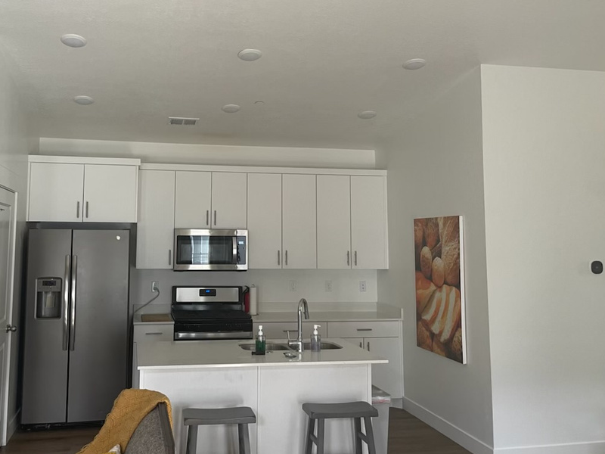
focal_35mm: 32
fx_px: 559
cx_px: 231
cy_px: 191
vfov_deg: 44.0
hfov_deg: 56.2
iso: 125
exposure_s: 1/60
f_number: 1.6
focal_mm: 5.1
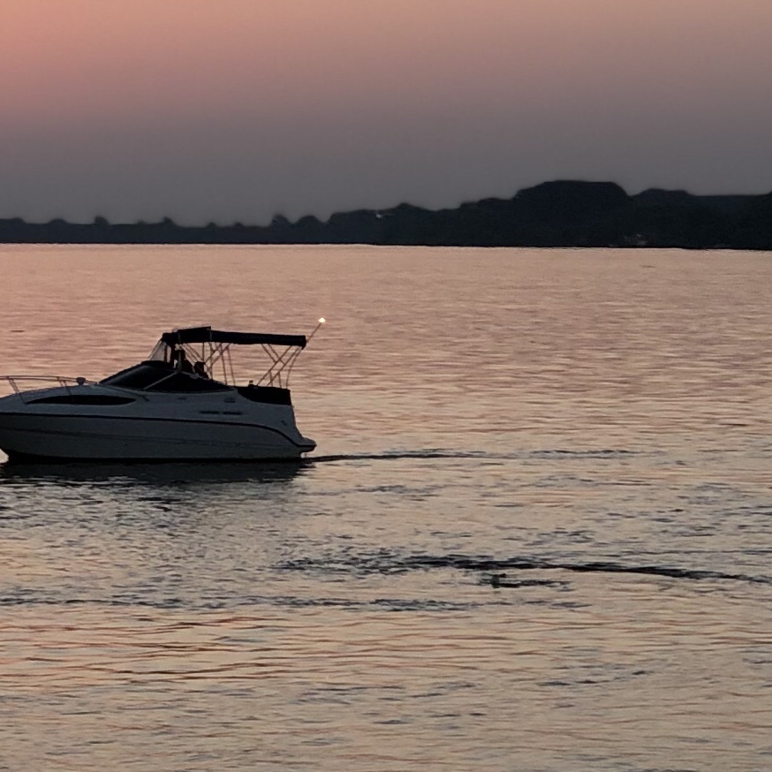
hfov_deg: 8.2
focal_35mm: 212
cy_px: 274
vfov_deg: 8.3
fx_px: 5349
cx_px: 168
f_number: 2.4
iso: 16
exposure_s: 1/60
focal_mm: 6
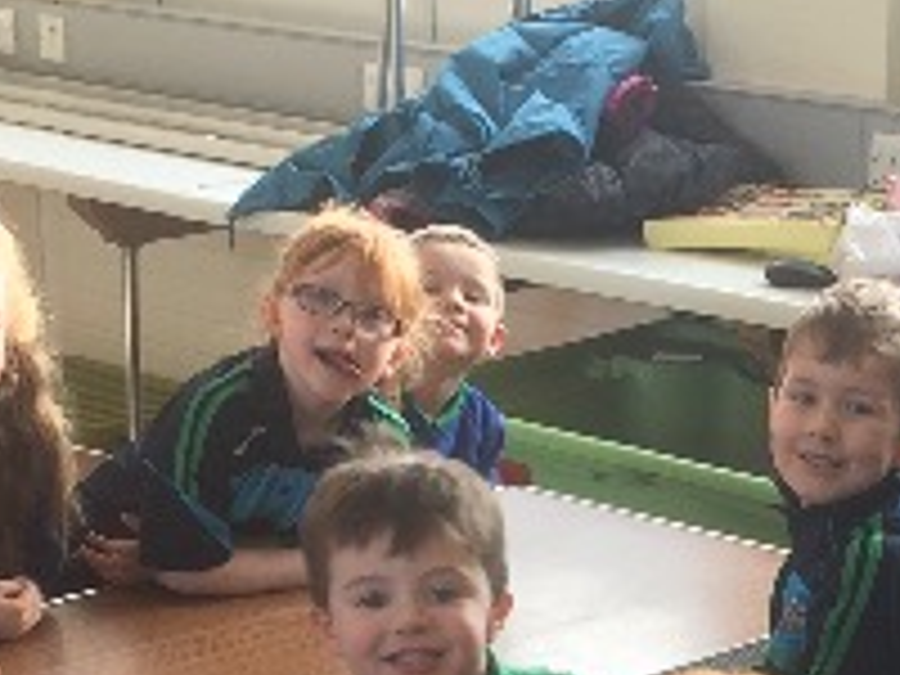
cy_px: 832
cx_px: 738
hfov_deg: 16.8
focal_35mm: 116
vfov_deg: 12.4
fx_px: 3016
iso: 32
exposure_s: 1/50
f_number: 2.2
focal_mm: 4.15
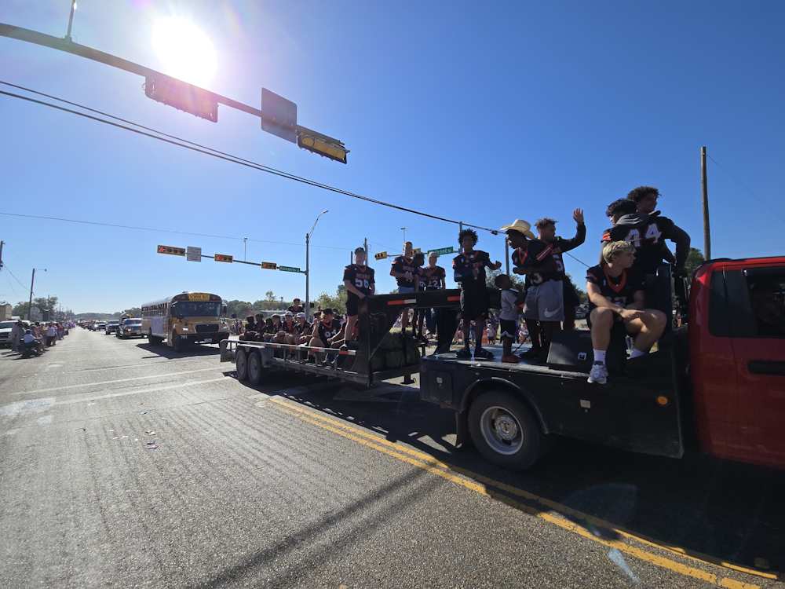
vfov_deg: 89.9
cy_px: 294
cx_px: 392
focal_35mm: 13
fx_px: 295
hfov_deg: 106.2
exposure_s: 1/3778
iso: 50
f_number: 2.2
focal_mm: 2.2
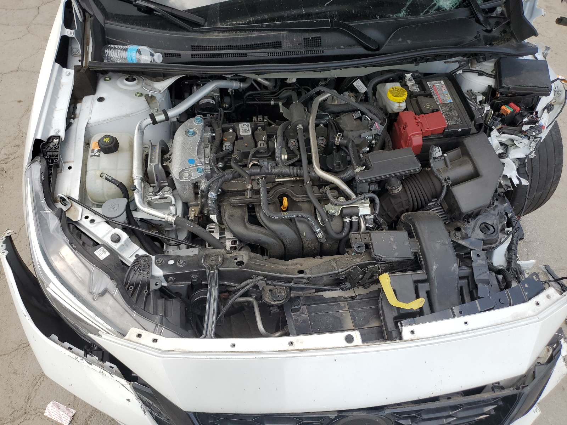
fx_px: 426
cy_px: 212
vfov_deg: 53.1
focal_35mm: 26
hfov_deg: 67.3
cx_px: 284
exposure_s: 1/1429
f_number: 1.5
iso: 50
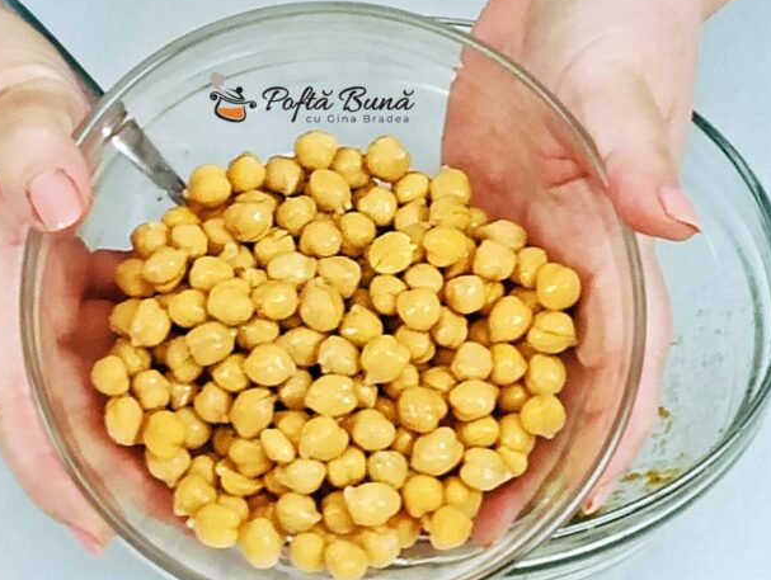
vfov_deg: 9.2
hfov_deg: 12.2
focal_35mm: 162
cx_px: 344
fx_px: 3613
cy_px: 274
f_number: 1.8
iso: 200
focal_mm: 3.98
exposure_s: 1/33.3
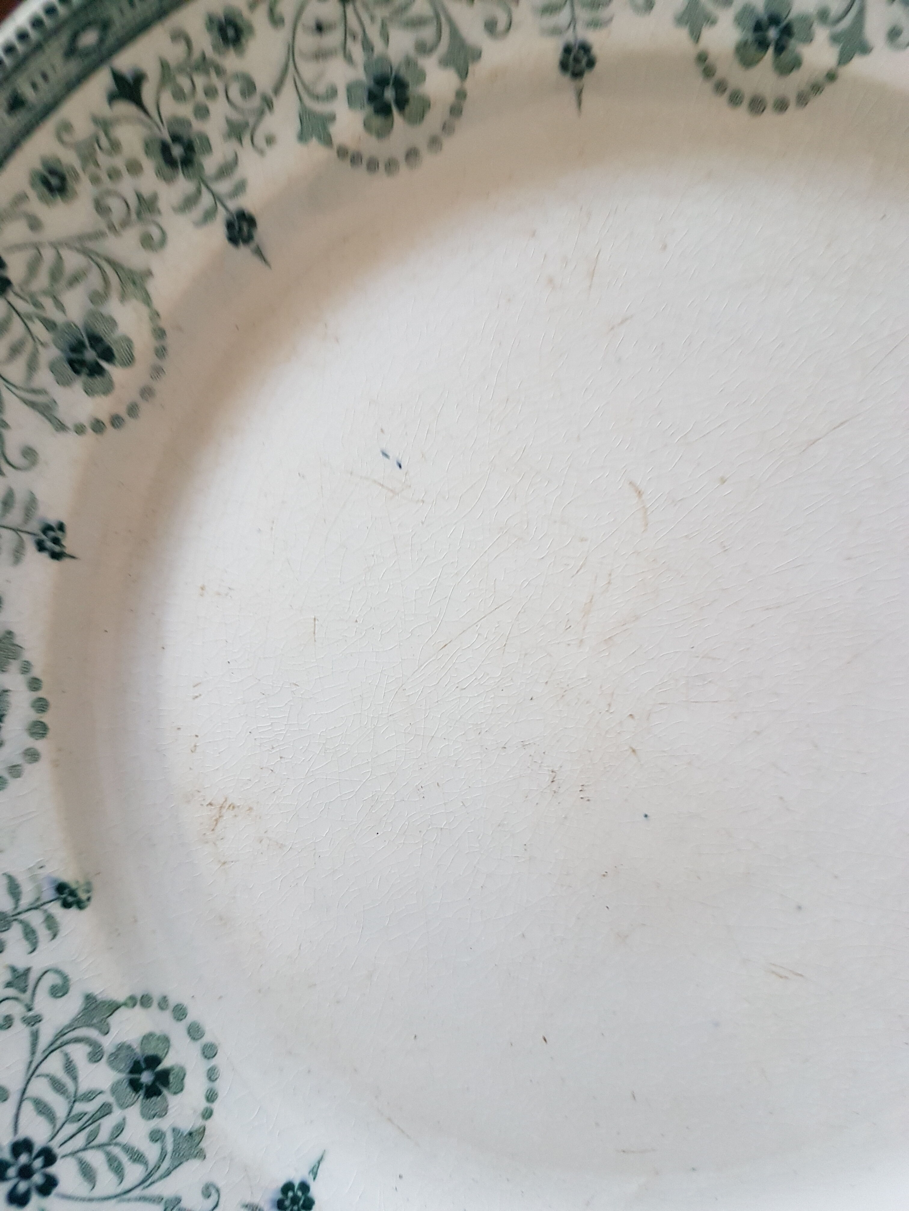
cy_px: 606
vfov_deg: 67.3
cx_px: 454
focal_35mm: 26
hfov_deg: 53.1
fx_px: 910
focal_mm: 4.2
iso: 200
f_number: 1.7
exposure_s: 1/19
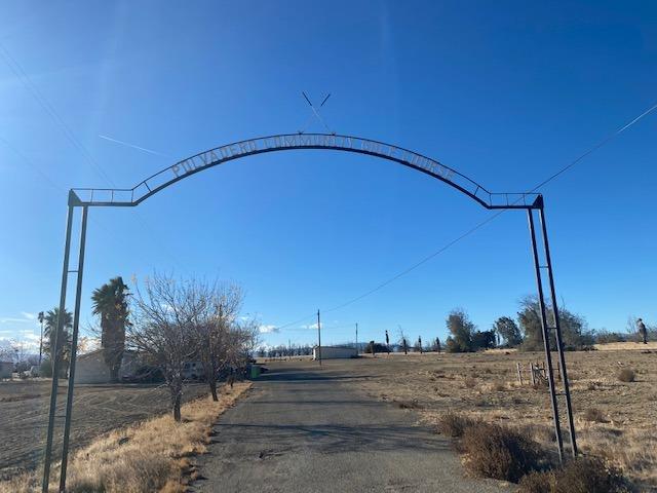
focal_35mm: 26
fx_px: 493
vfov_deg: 53.1
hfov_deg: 67.3
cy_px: 246
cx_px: 328
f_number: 1.8
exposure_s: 1/3610
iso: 32
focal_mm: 4.25
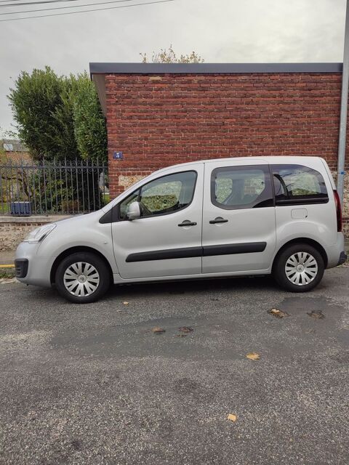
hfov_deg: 56.8
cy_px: 232
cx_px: 174
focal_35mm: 24
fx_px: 323
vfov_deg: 71.6
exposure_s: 1/280
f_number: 1.89
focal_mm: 5.89
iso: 50
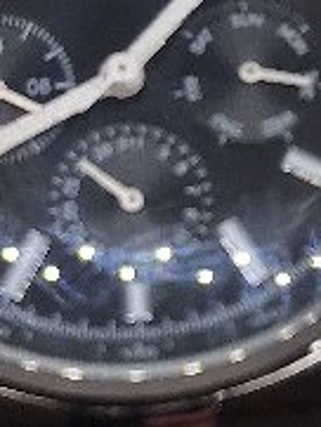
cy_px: 249
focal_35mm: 169
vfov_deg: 11.7
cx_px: 215
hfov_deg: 8.8
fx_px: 2087
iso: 50
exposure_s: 1/182
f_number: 1.8
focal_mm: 6.4
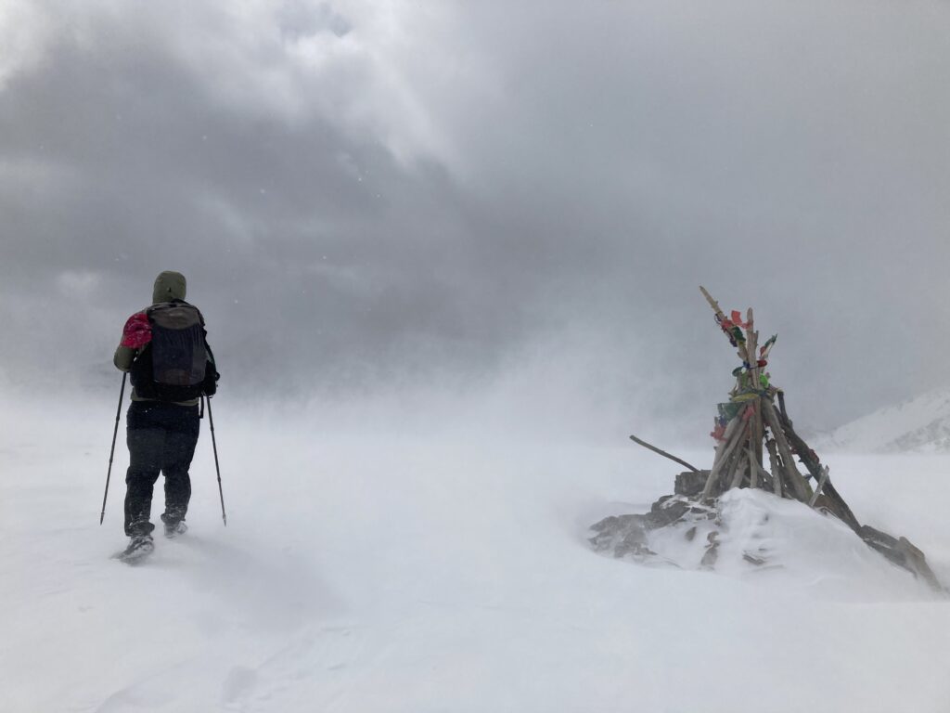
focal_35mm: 28
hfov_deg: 63.4
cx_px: 475
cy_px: 356
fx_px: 768
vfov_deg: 49.7
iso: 20
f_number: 1.8
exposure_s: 1/12048
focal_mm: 3.99
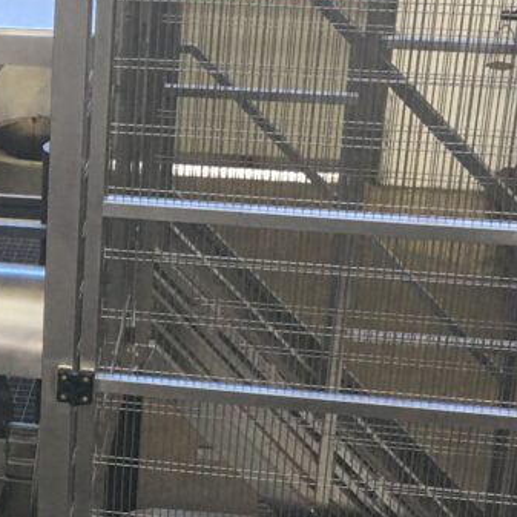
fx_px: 1977
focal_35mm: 117
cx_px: -169
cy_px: 382
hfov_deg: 14.3
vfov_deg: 14.8
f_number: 2.2
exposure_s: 1/33
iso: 64
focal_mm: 4.15
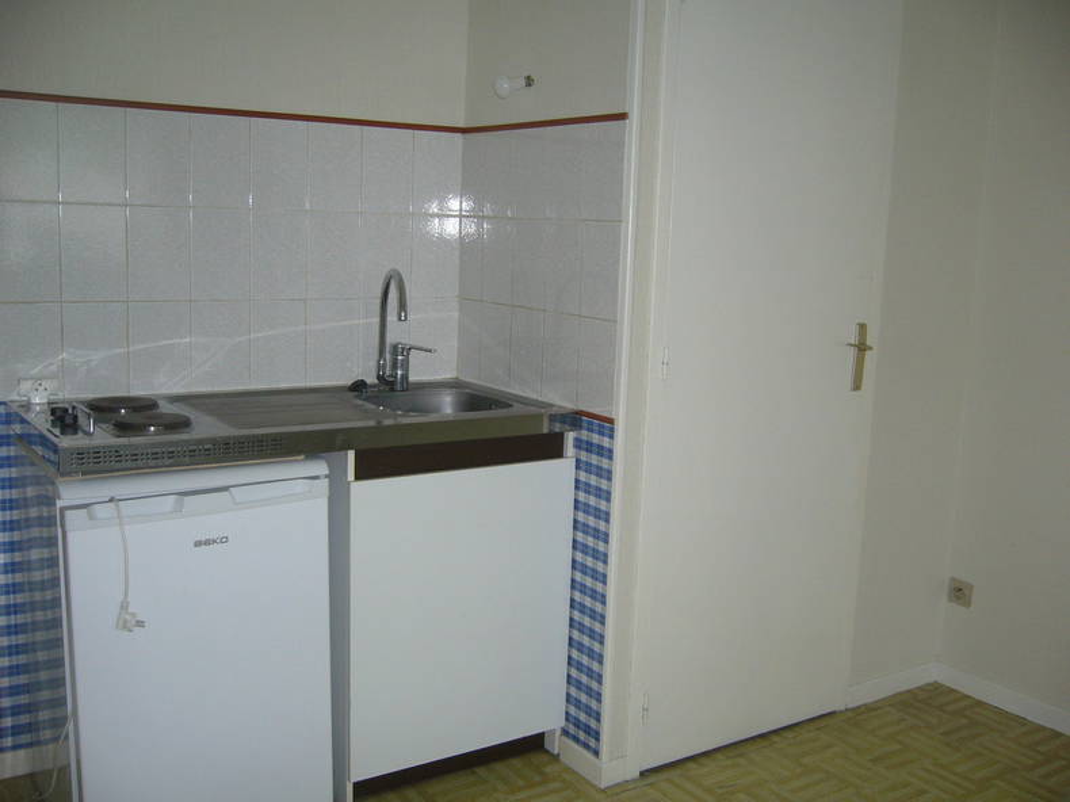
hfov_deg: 52.6
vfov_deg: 40.7
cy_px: 401
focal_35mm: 35
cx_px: 535
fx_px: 1082
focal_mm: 5.8
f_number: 2.8
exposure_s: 1/30
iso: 100
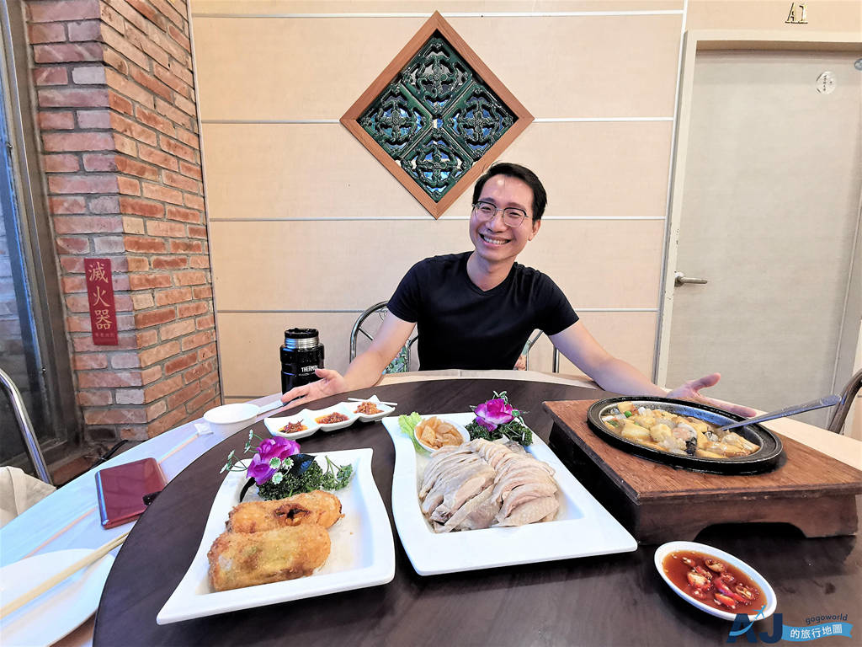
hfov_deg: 91.0
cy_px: 324
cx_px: 431
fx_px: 423
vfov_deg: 74.7
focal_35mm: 17
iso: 500
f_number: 2.2
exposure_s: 1/30
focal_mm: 2.26
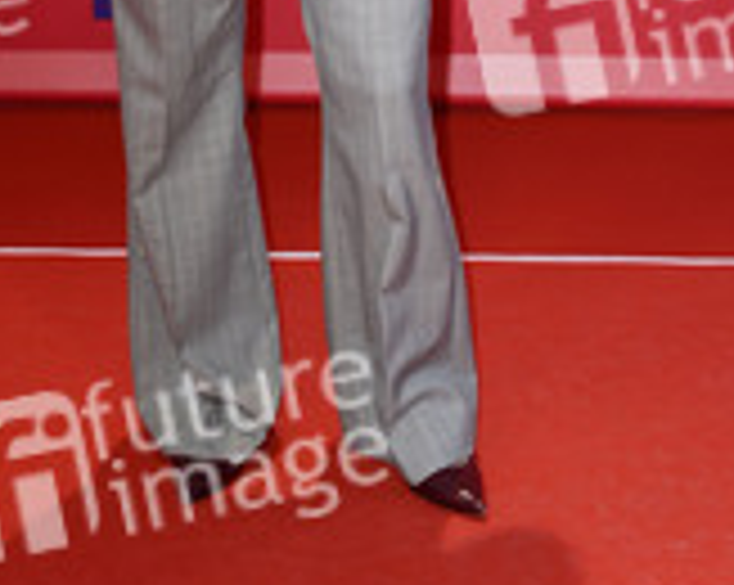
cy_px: -216
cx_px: 288
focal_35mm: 115
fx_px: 2495
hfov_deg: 16.7
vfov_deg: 12.9
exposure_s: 1/250
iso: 640
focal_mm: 50
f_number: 6.3
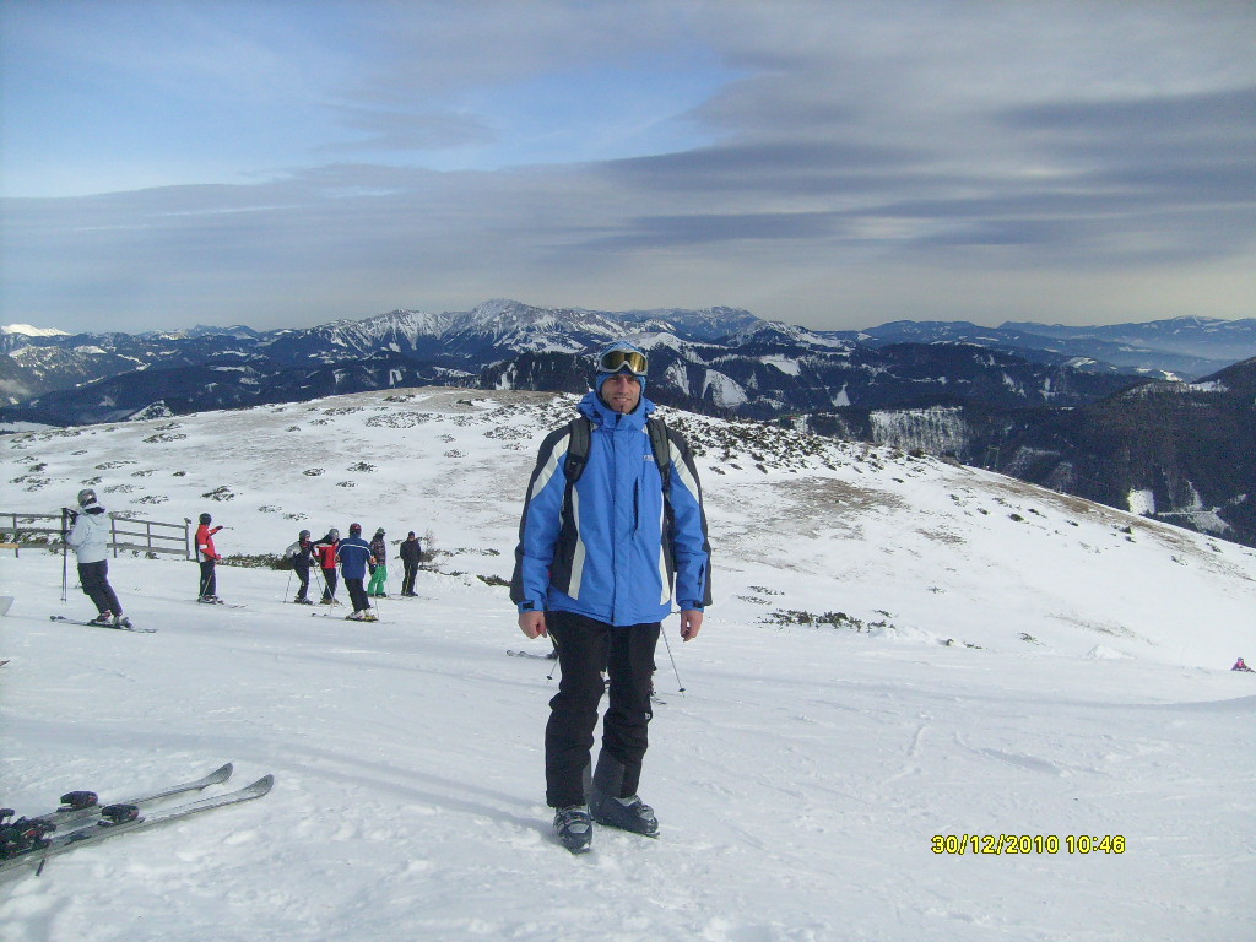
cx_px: 628
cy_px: 471
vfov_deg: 40.7
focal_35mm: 35
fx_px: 1270
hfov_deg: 52.6
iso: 80
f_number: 7.1
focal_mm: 5.8
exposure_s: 1/500
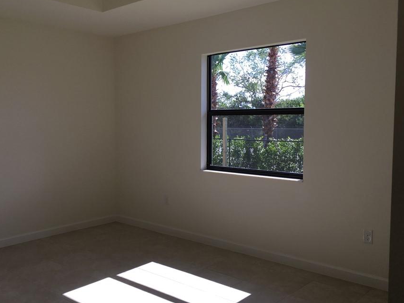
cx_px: 166
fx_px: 408
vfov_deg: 40.7
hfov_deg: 52.3
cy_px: 155
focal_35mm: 35
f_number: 2.2
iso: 25
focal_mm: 4.15
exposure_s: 1/206
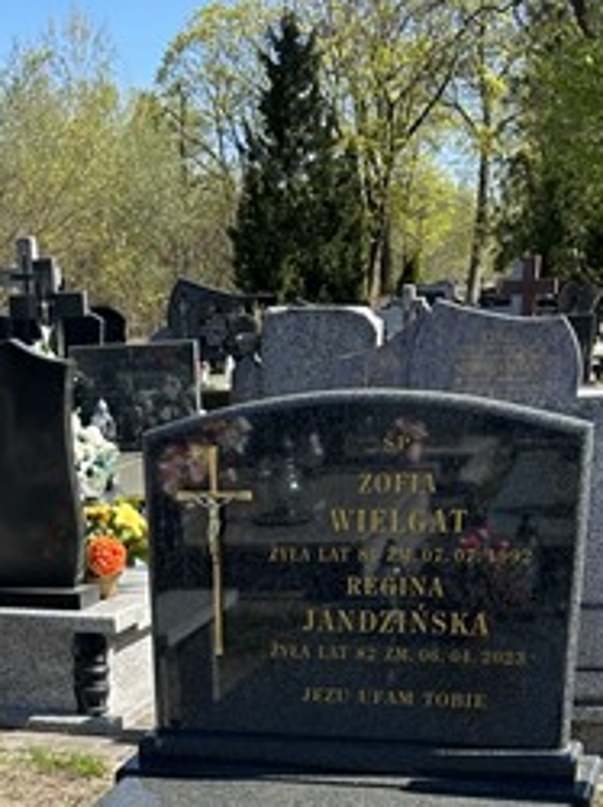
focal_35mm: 63
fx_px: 1466
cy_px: 957
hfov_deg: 23.0
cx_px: 161
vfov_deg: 27.3
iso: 50
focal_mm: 5.7
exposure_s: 1/1838
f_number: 1.5
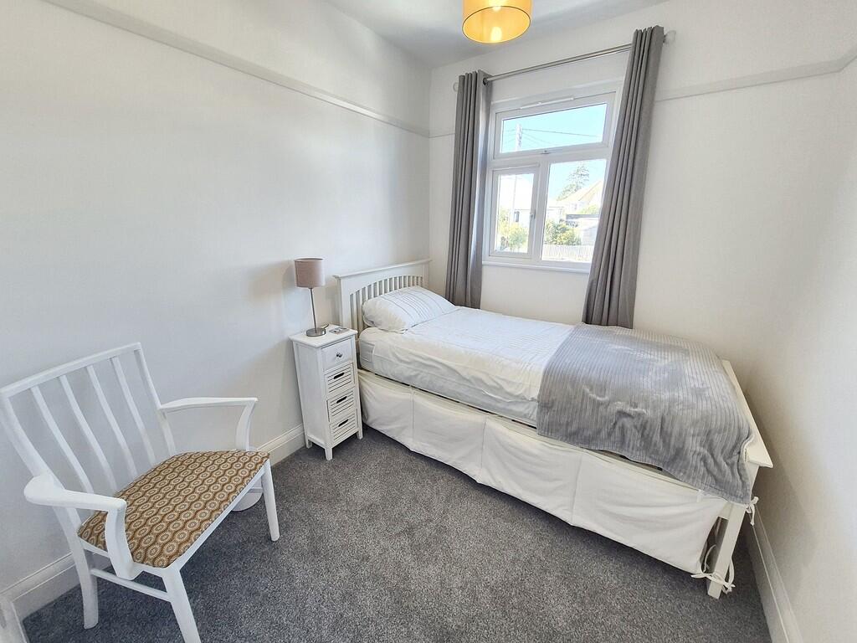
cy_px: 322
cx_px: 428
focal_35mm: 13
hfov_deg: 106.2
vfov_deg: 89.9
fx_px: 322
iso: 64
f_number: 2.2
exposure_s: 1/100
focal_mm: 1.7
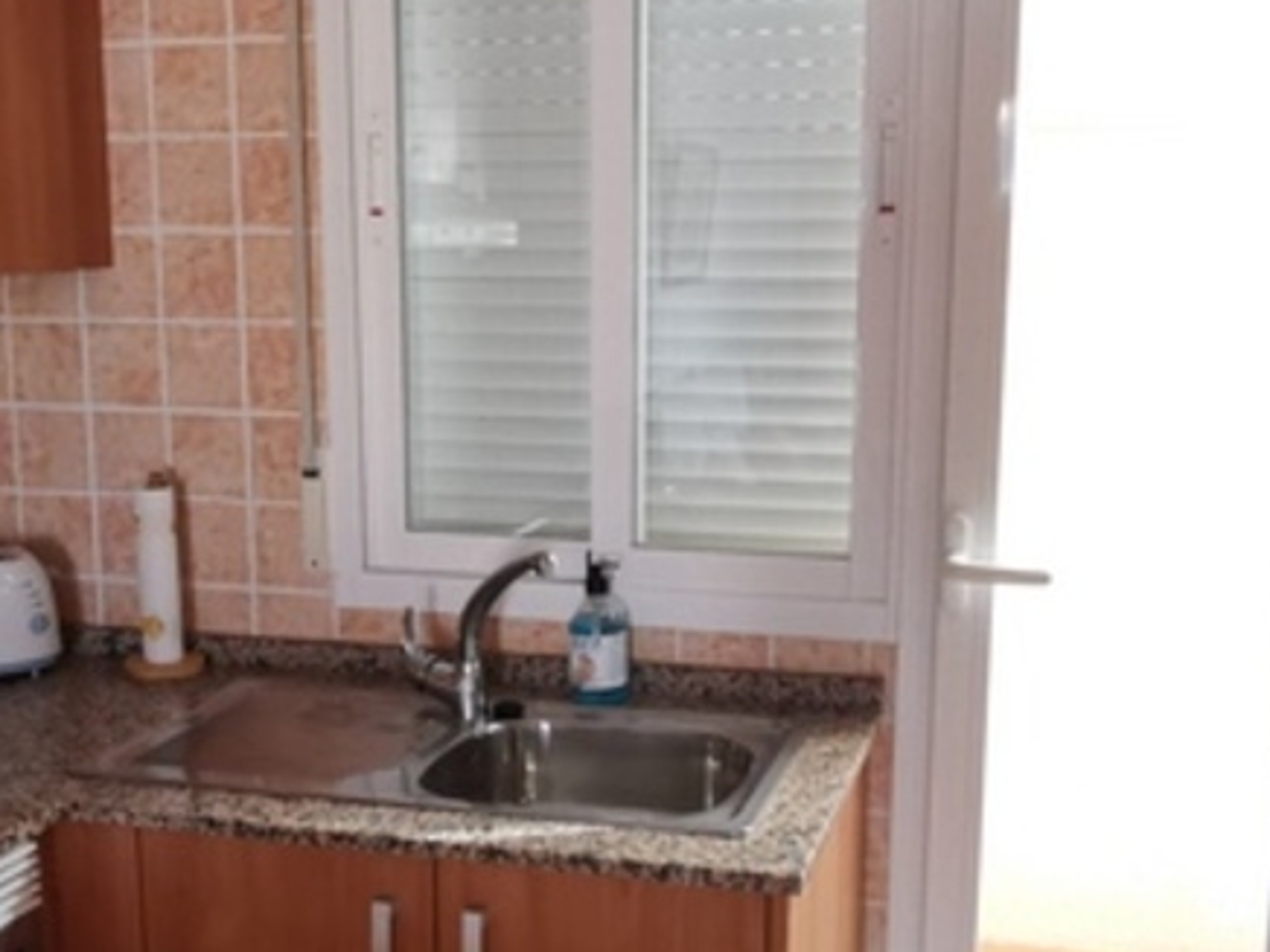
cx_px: 591
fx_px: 1724
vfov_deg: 30.8
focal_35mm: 47
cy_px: 579
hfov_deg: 40.4
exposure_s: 1/100
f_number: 2.2
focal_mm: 2.35
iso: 400
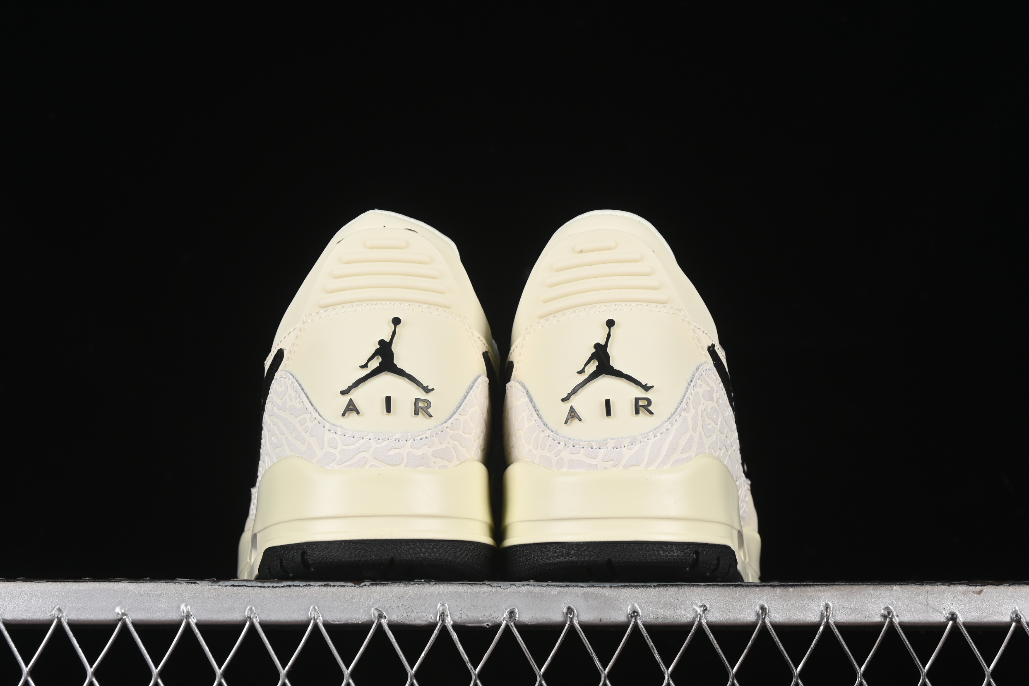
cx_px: 493
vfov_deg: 16.3
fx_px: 2401
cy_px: 342
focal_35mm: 84
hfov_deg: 24.2
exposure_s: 1/80
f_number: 8
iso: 160
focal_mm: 50
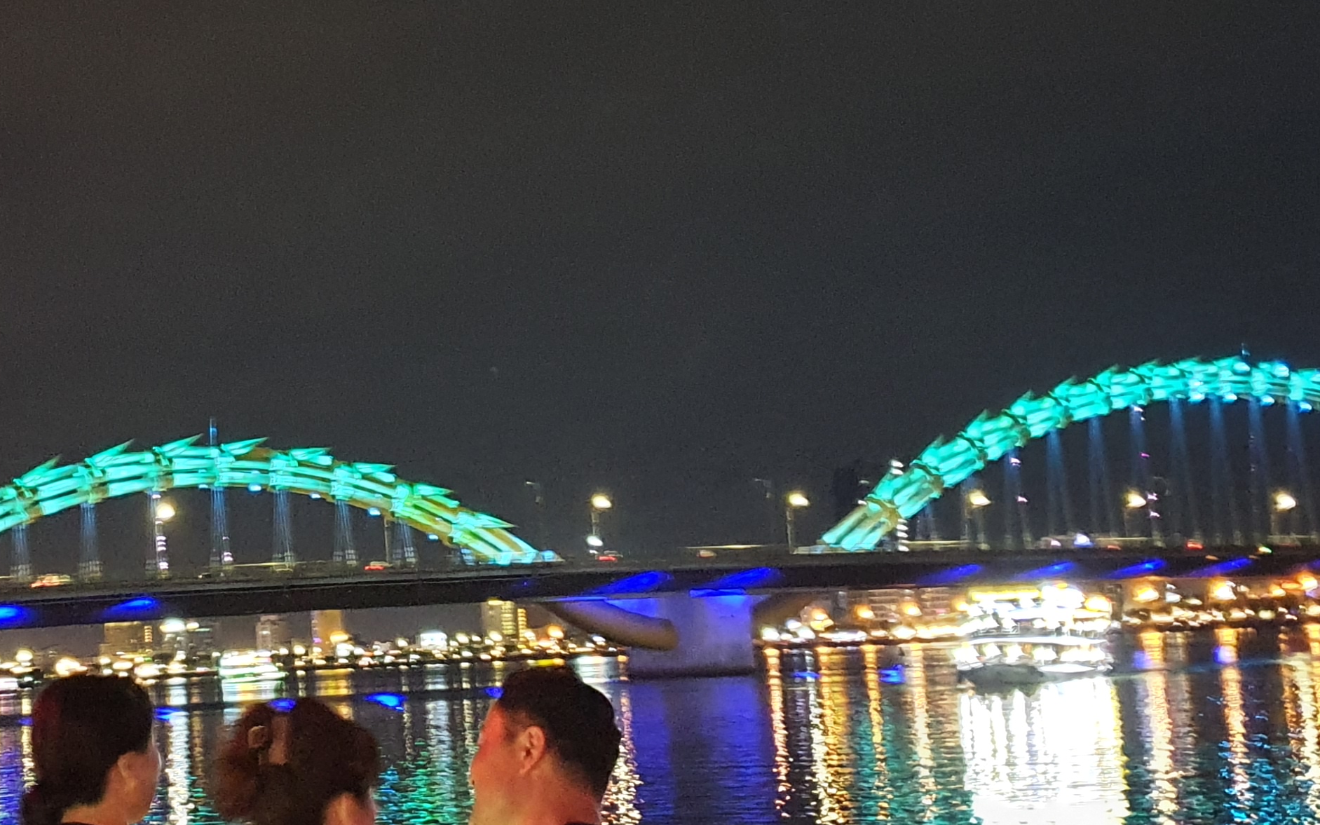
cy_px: 441
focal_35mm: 59
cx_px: 371
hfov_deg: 34.0
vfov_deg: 22.0
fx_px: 2123
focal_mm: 4.3
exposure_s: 1/10
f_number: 1.5
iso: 800
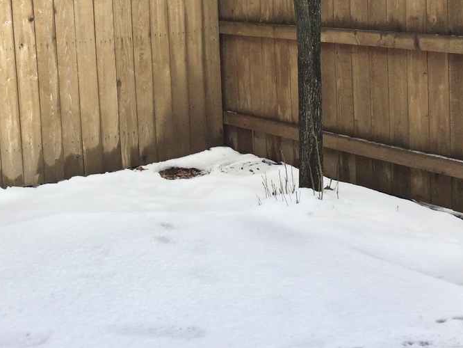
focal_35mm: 67
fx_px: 896
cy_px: 63
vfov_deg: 21.6
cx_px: 161
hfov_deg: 28.8
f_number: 2.4
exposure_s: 1/497
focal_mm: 3.3
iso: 25
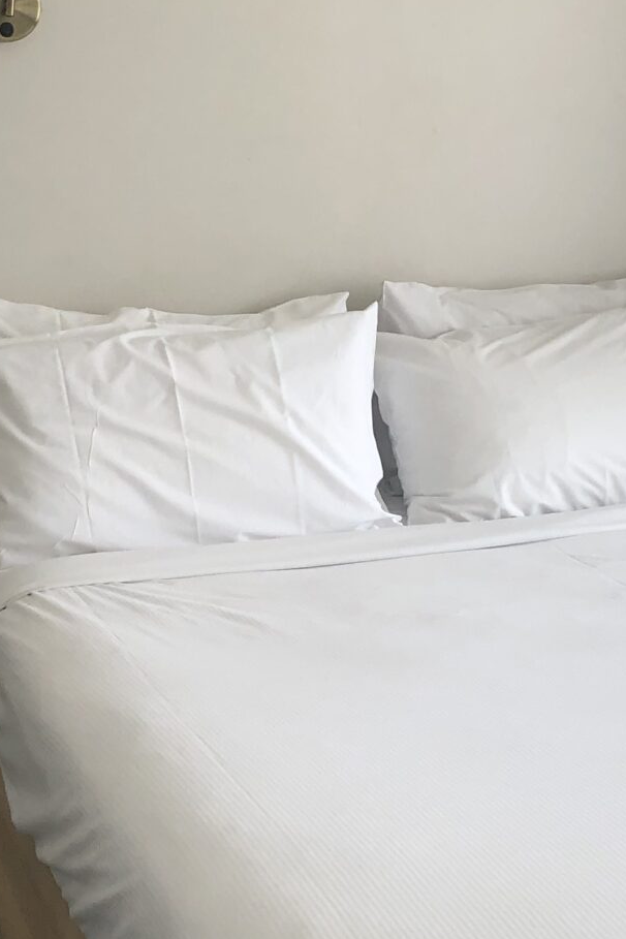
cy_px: 520
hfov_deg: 16.6
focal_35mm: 82
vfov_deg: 24.8
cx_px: 283
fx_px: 2139
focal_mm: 4
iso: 50
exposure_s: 1/120
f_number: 1.8
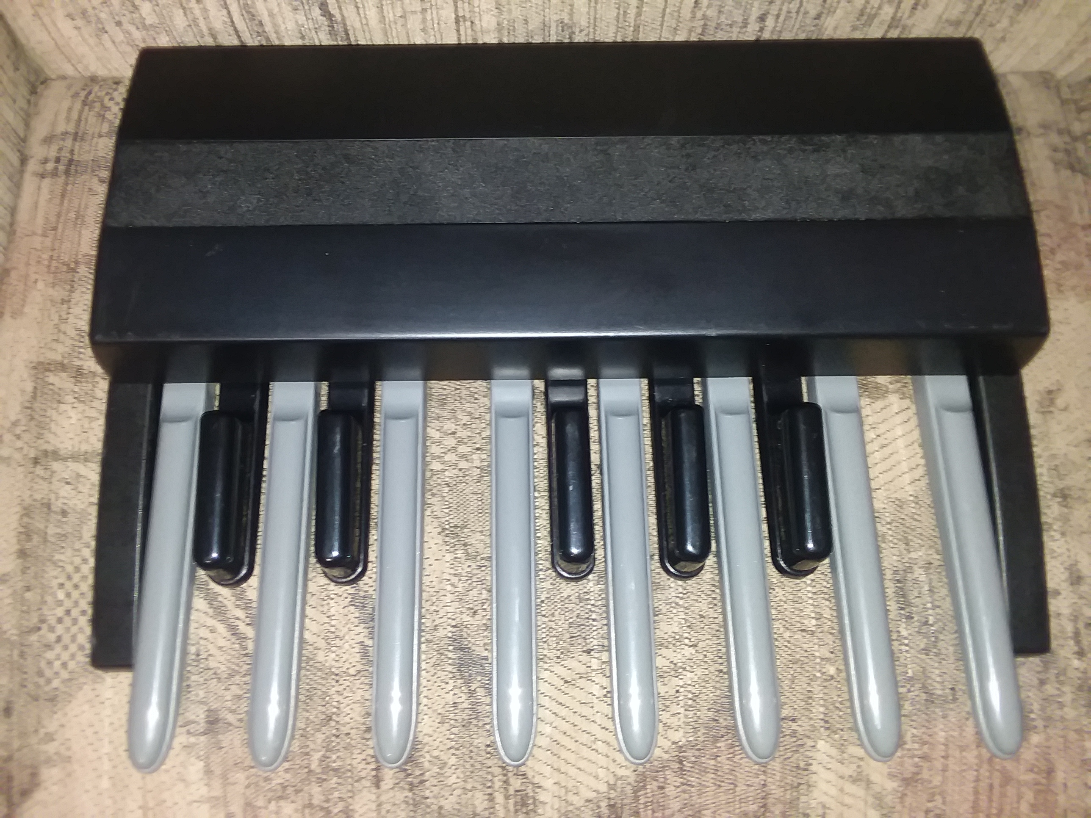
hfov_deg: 61.7
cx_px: 546
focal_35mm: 29
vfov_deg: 48.2
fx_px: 914
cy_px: 409
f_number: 1.9
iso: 125
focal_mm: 2.47
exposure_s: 1/30
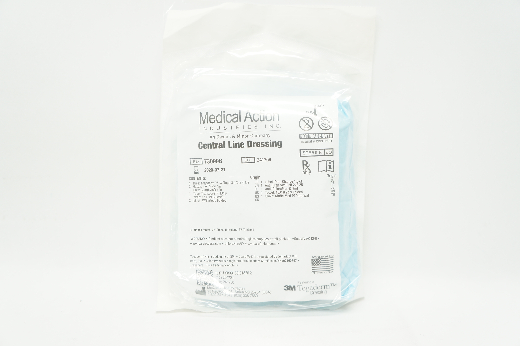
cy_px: 173
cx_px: 260
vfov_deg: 38.3
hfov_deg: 55.2
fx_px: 498
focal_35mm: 34
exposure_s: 1/80
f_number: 4.5
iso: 400
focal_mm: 23
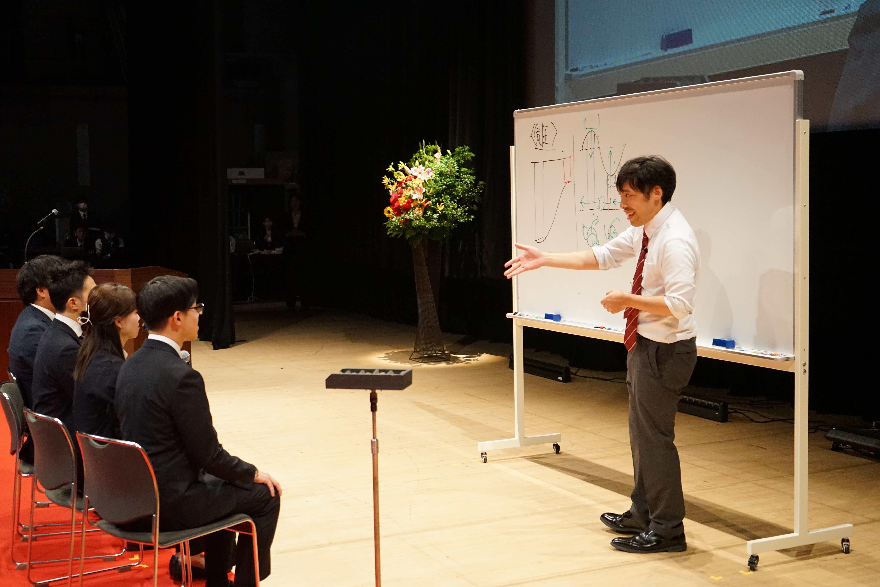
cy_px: 294
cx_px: 440
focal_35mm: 48
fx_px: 1173
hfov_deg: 41.1
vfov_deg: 28.1
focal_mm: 48
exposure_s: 1/160
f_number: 4.5
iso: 4000
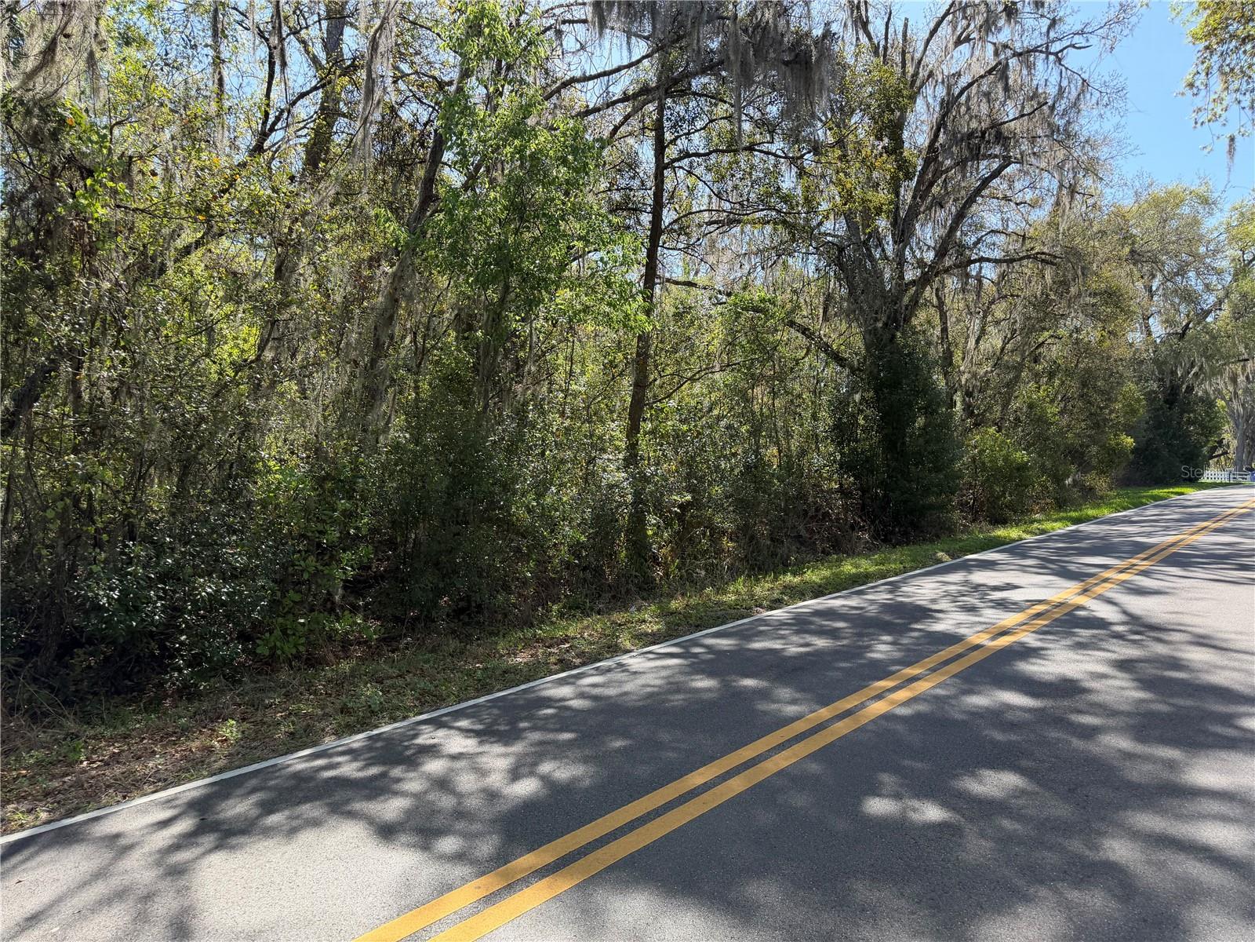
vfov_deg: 56.8
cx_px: 628
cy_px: 471
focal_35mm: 24
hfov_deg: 71.6
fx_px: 870
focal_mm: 6.76
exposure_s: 1/1437
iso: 100
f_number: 1.78
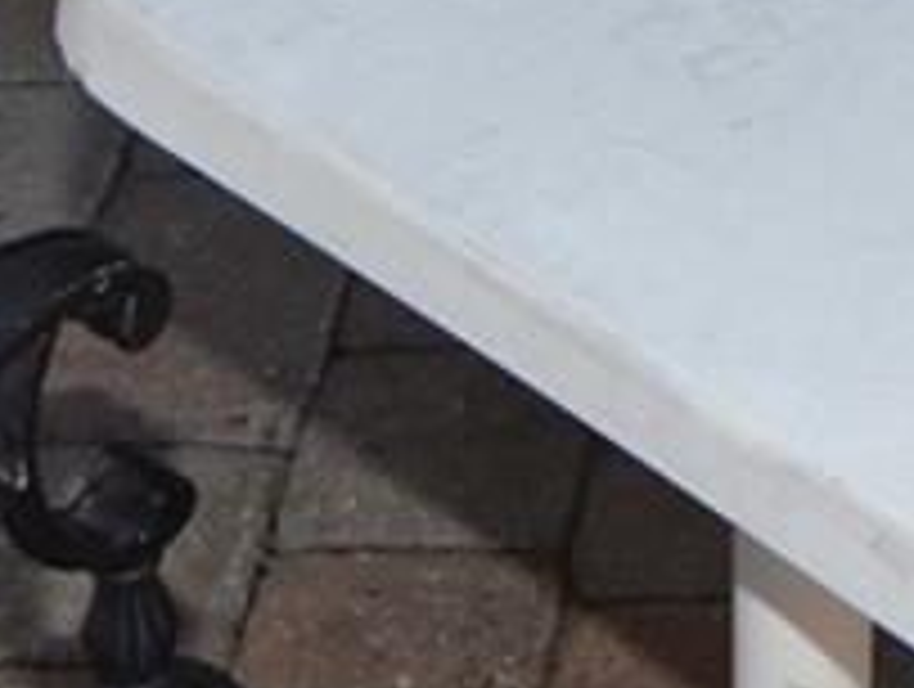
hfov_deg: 13.9
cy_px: -1414
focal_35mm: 136
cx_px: 1220
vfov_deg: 8.8
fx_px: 3597
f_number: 6.3
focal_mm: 12
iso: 100
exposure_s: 1/160
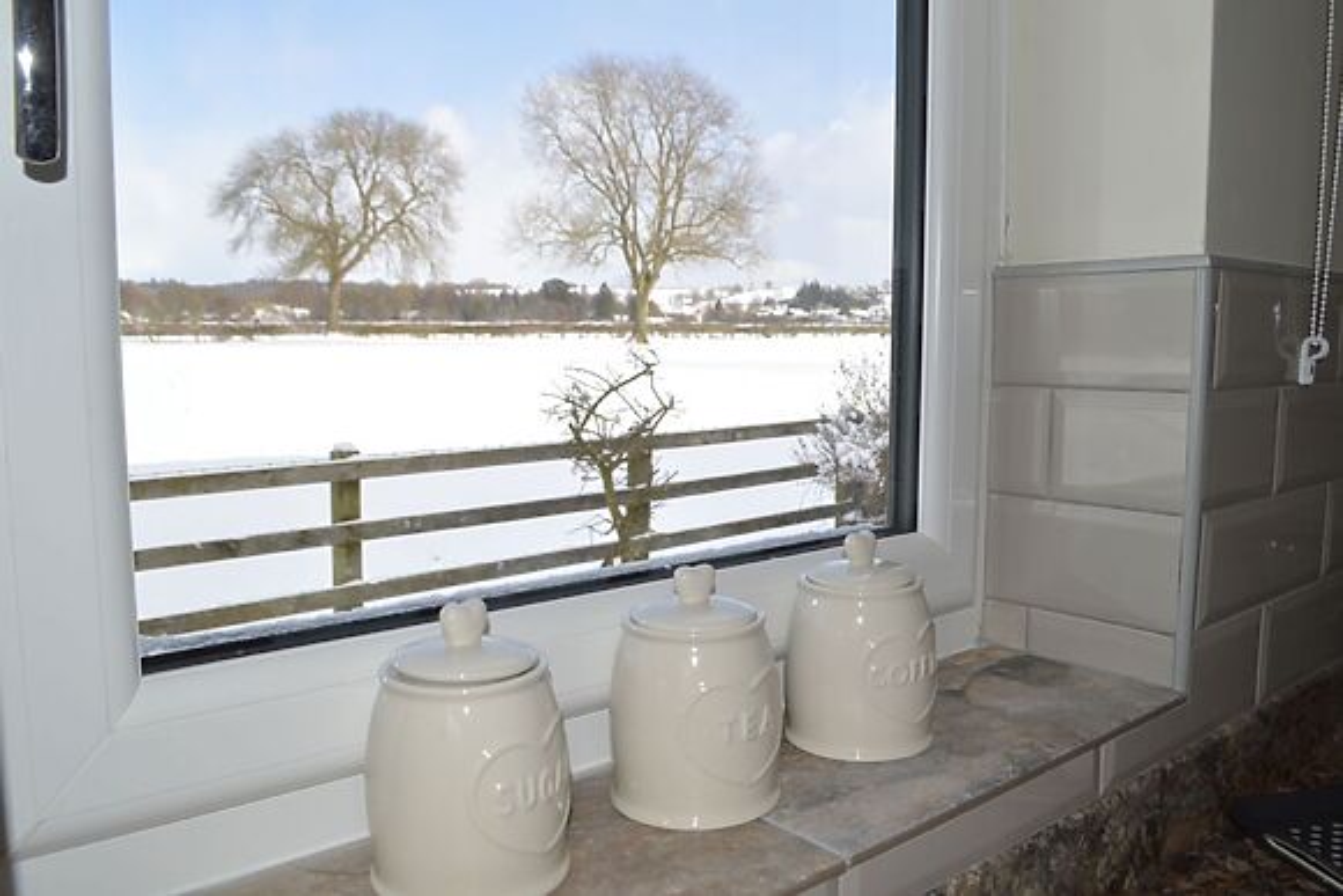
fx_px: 1007
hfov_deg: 67.4
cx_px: 672
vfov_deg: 48.0
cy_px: 448
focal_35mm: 27
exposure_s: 1/200
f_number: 7.1
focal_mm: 18
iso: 100
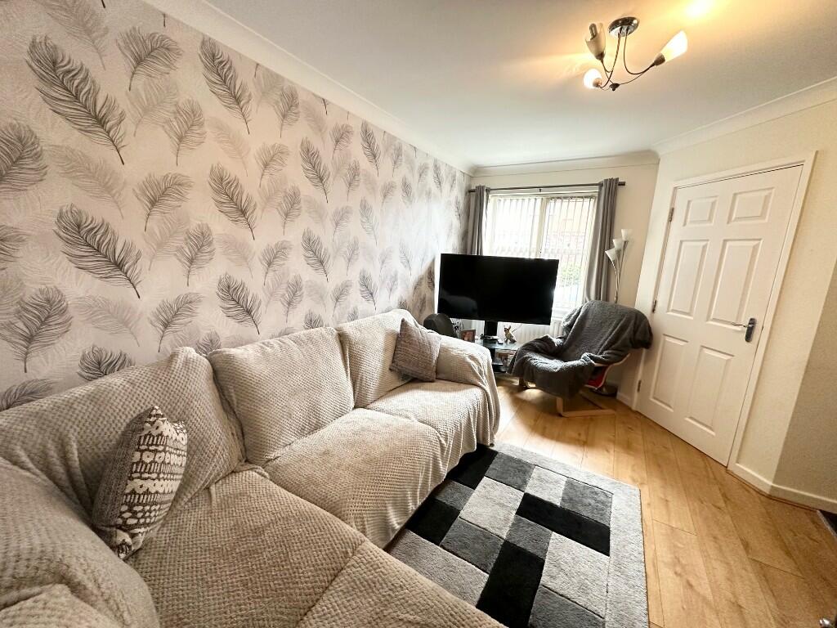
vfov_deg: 85.7
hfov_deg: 102.1
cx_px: 418
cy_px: 314
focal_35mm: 14
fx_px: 339
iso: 250
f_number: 2.2
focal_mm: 2.22
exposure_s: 1/100
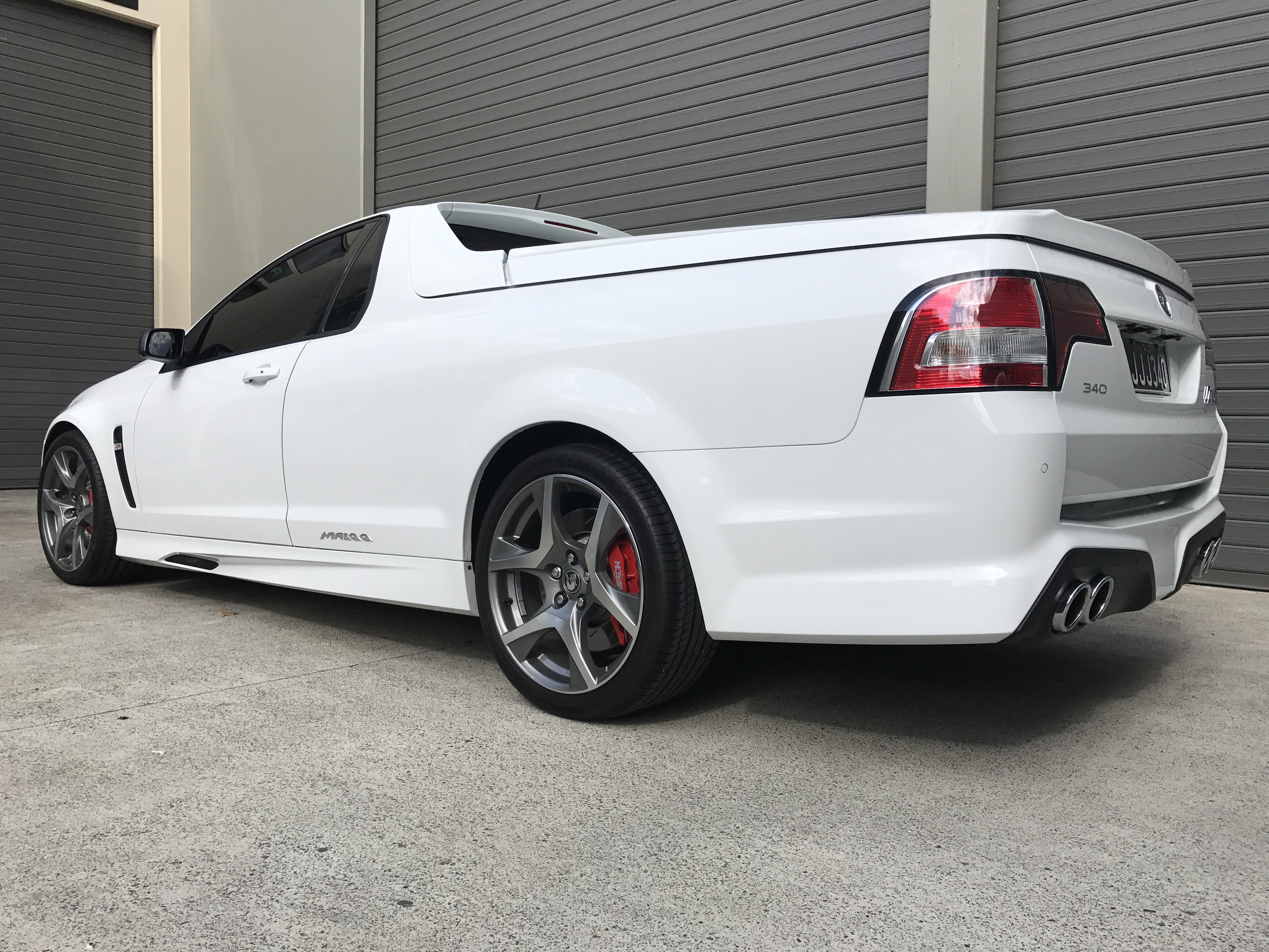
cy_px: 476
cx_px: 634
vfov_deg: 49.7
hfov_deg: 63.4
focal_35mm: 28
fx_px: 1026
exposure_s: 1/2083
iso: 20
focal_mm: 3.99
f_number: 1.8
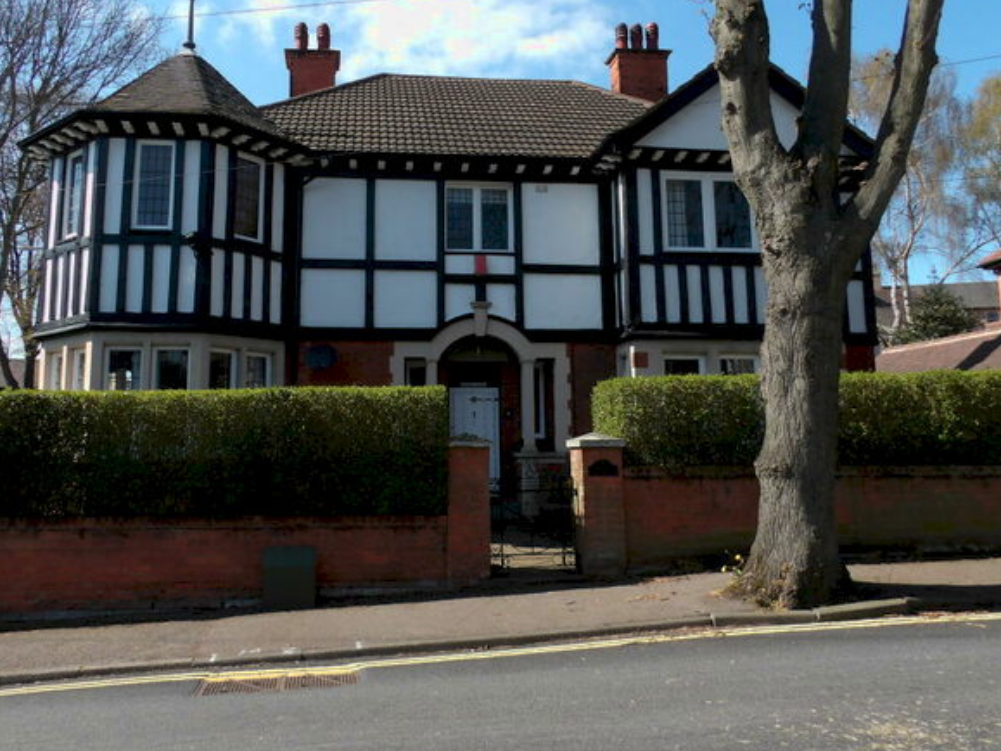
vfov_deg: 48.1
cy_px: 323
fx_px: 838
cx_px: 434
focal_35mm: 29
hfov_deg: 61.4
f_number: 4.1
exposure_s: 1/322
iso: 100
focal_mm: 4.3
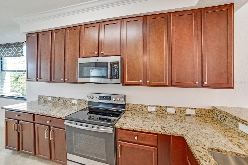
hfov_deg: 104.2
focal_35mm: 14
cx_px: 124
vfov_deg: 81.2
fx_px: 96
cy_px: 82
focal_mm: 14
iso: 160
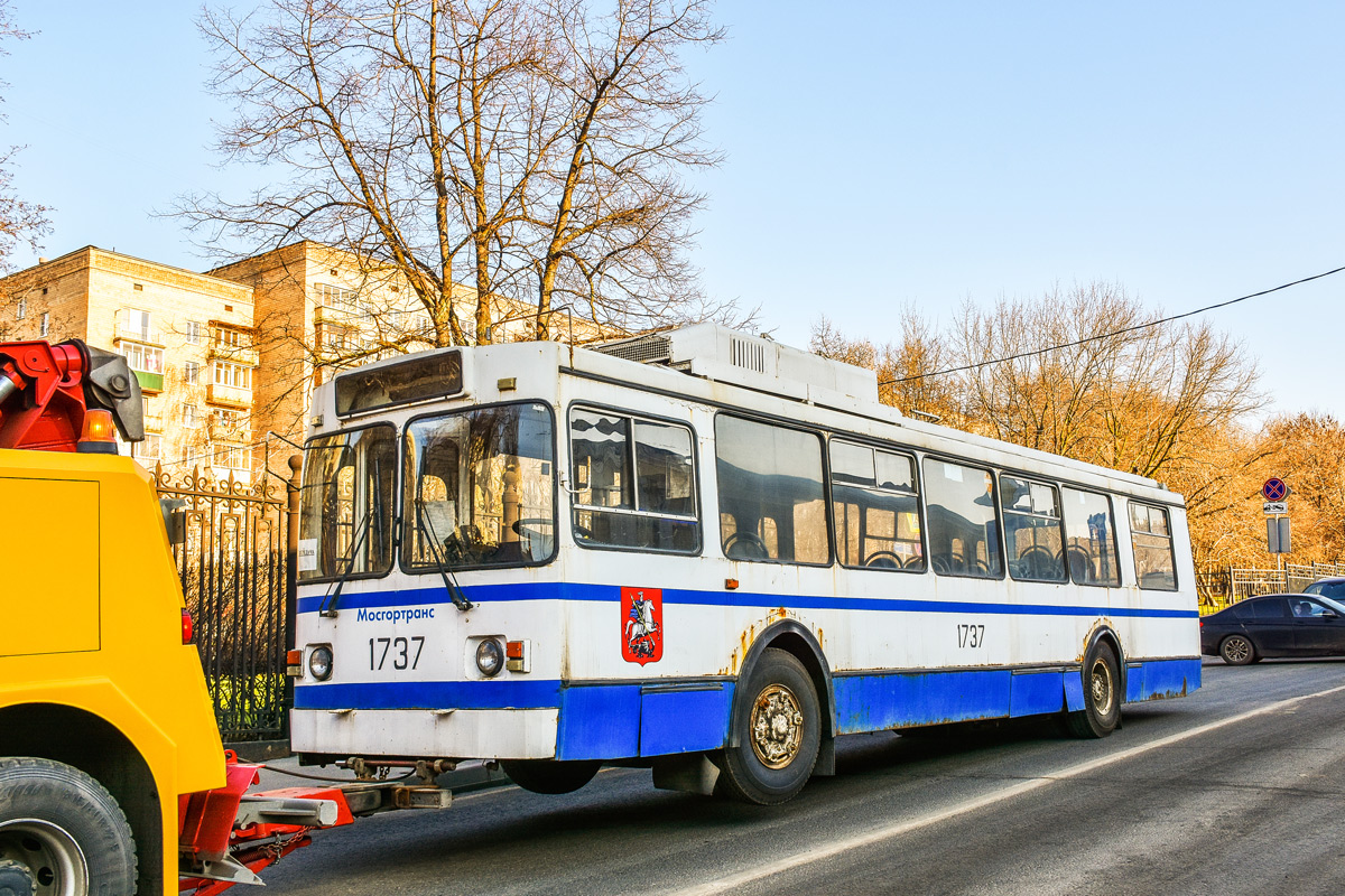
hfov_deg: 55.1
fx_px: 1289
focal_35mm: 34
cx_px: 672
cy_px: 448
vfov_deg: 38.4
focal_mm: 23
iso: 360
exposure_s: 1/500
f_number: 8
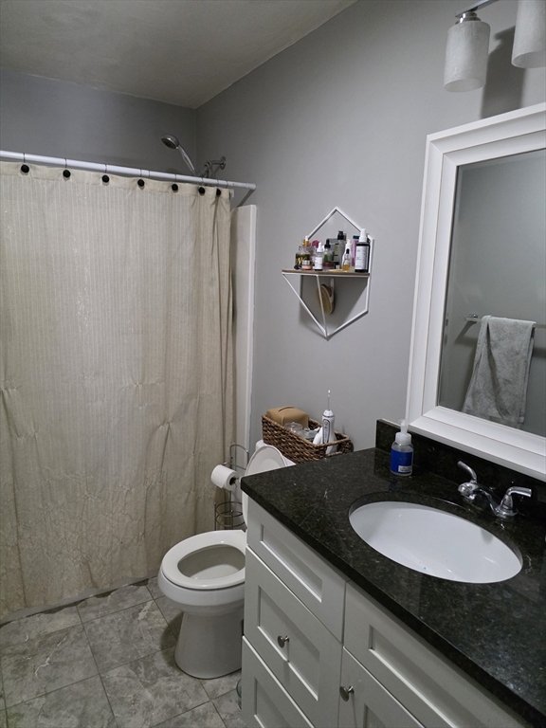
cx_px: 273
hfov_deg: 58.9
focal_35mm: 23
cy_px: 364
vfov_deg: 73.9
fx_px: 484
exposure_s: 1/120
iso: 2000
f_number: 1.7
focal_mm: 6.3
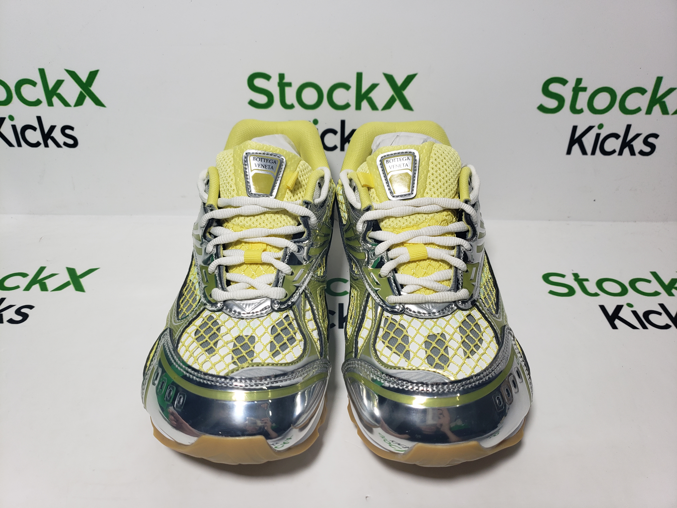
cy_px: 254
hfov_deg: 67.3
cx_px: 338
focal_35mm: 26
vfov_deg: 53.1
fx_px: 508
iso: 50
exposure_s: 1/600
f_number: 1.5
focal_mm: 4.3
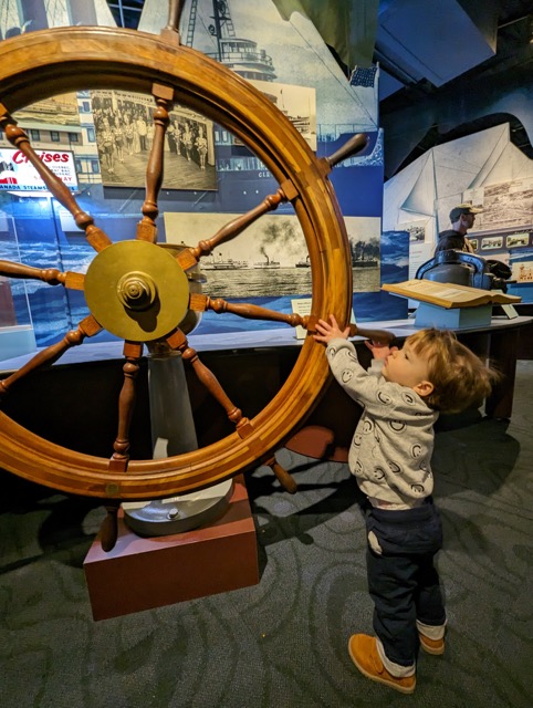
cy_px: 354
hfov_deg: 90.1
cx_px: 266
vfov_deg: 106.1
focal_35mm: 13
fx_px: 266
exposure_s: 1/30
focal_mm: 1.95
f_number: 2.2
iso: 171
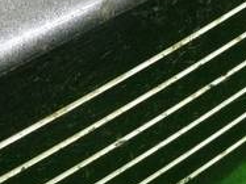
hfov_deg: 18.6
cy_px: -12
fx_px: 753
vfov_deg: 13.7
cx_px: 137
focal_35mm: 106
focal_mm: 3.3
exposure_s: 1/30
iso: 125
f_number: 2.4
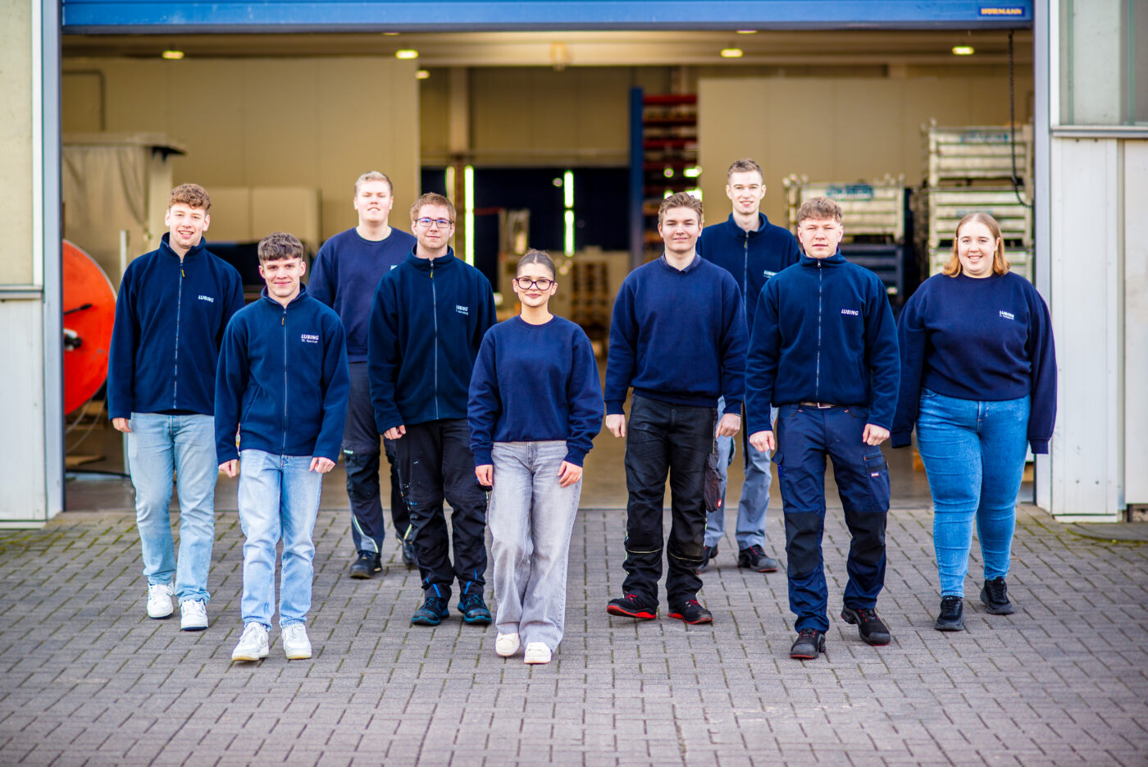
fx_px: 2712
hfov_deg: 23.9
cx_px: 574
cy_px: 384
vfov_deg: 16.1
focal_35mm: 85
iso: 200
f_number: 2.2
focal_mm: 85
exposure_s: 1/500
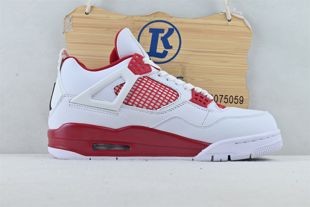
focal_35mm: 46
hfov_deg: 43.0
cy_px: 104
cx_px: 155
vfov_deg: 29.4
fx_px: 394
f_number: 10
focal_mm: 30.5
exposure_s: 1/20
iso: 100
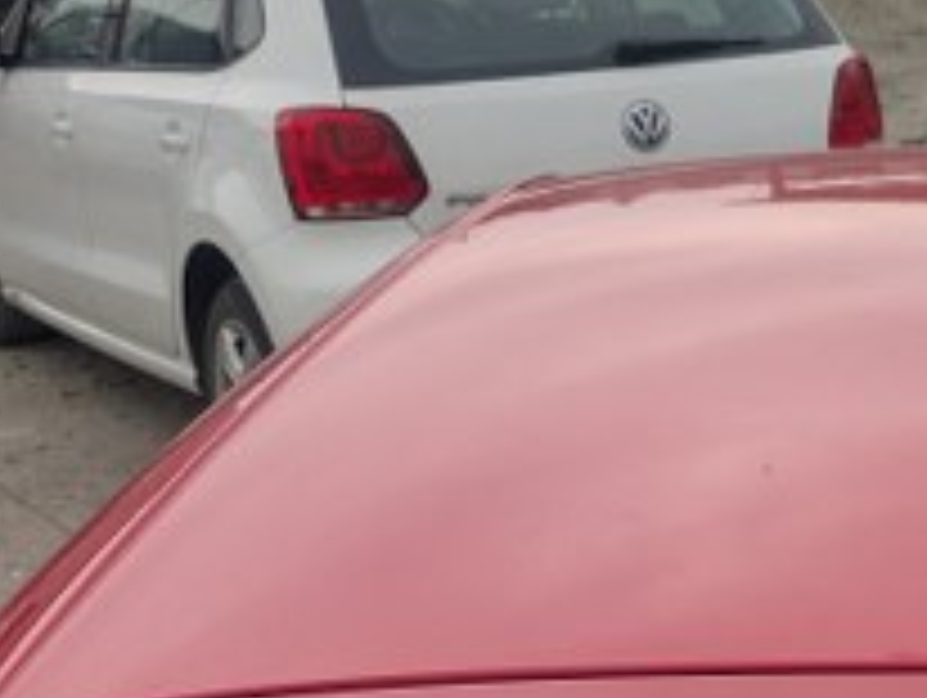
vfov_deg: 15.3
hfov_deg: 19.2
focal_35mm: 97
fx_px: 2601
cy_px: 446
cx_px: 1078
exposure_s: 1/697
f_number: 1.89
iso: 51
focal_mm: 5.43
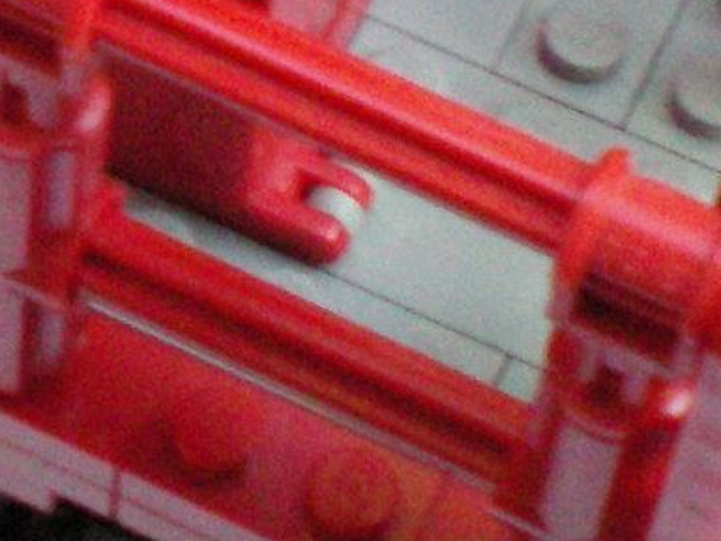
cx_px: 32
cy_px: -447
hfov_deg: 9.7
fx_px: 4209
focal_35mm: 202
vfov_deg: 7.2
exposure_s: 1/60
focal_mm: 6.3
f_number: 3.1
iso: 320
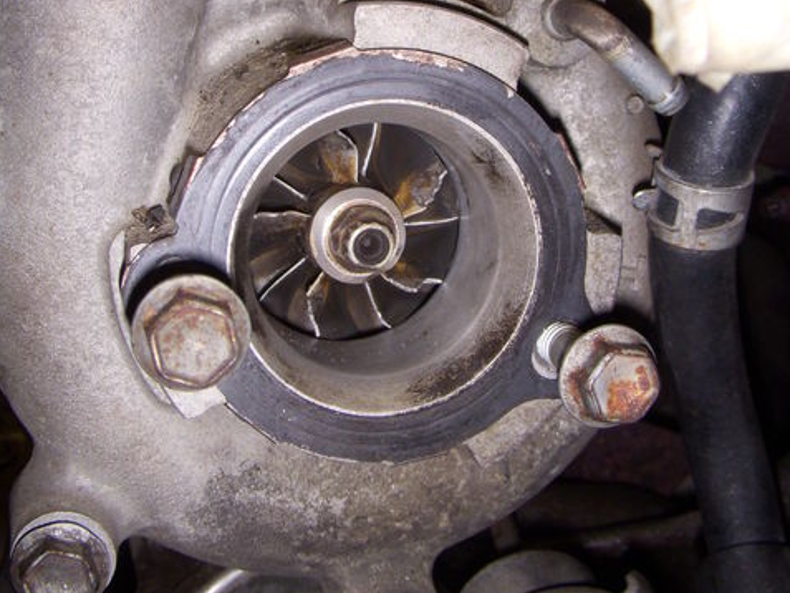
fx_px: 1164
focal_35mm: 51
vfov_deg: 28.3
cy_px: 182
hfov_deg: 37.5
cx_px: 394
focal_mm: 6.3
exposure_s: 1/30
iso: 100
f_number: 3.3
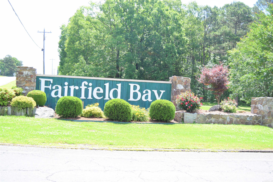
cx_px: 136
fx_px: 341
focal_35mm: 45
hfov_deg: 43.6
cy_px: 91
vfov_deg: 29.9
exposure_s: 1/160
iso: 100
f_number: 5
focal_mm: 30
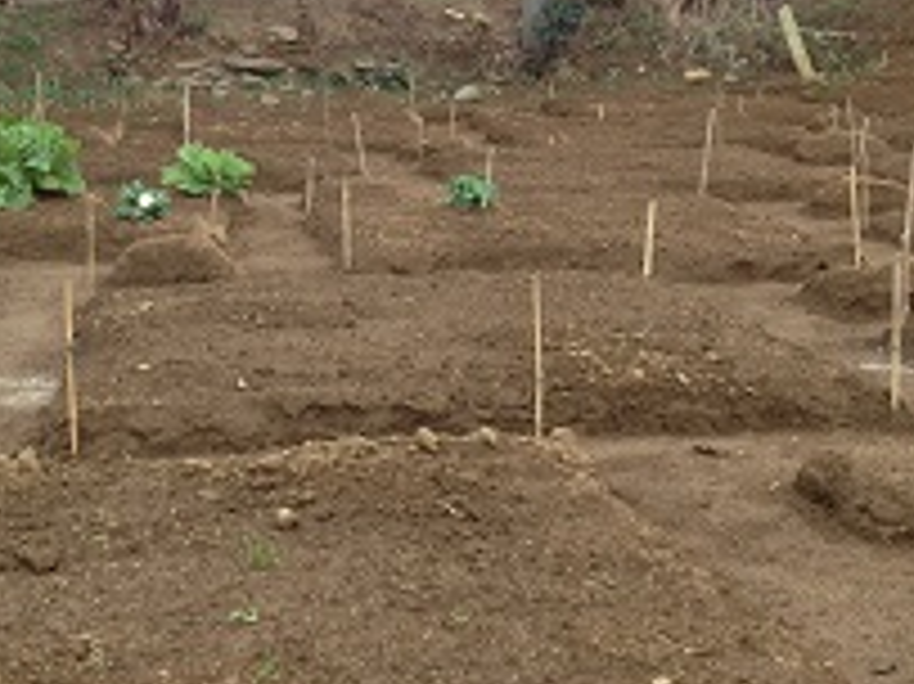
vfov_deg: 21.3
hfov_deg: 28.0
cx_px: 288
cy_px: 270
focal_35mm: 69
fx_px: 1821
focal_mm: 4.28
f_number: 2.4
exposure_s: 1/247
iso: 50
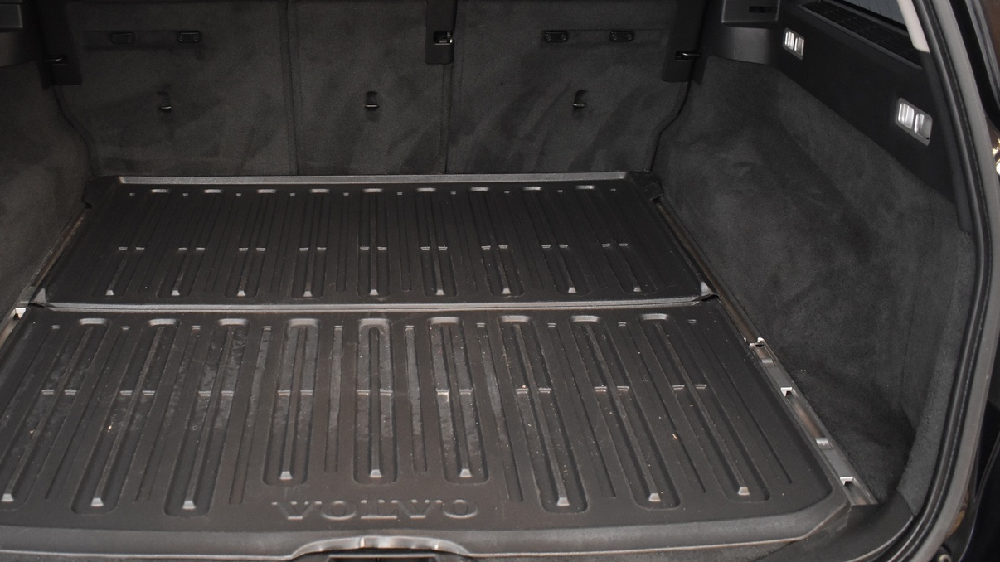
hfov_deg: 52.2
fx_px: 1007
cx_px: 371
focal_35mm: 38
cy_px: 214
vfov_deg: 31.1
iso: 1600
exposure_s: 1/30
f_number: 3.5
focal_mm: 18
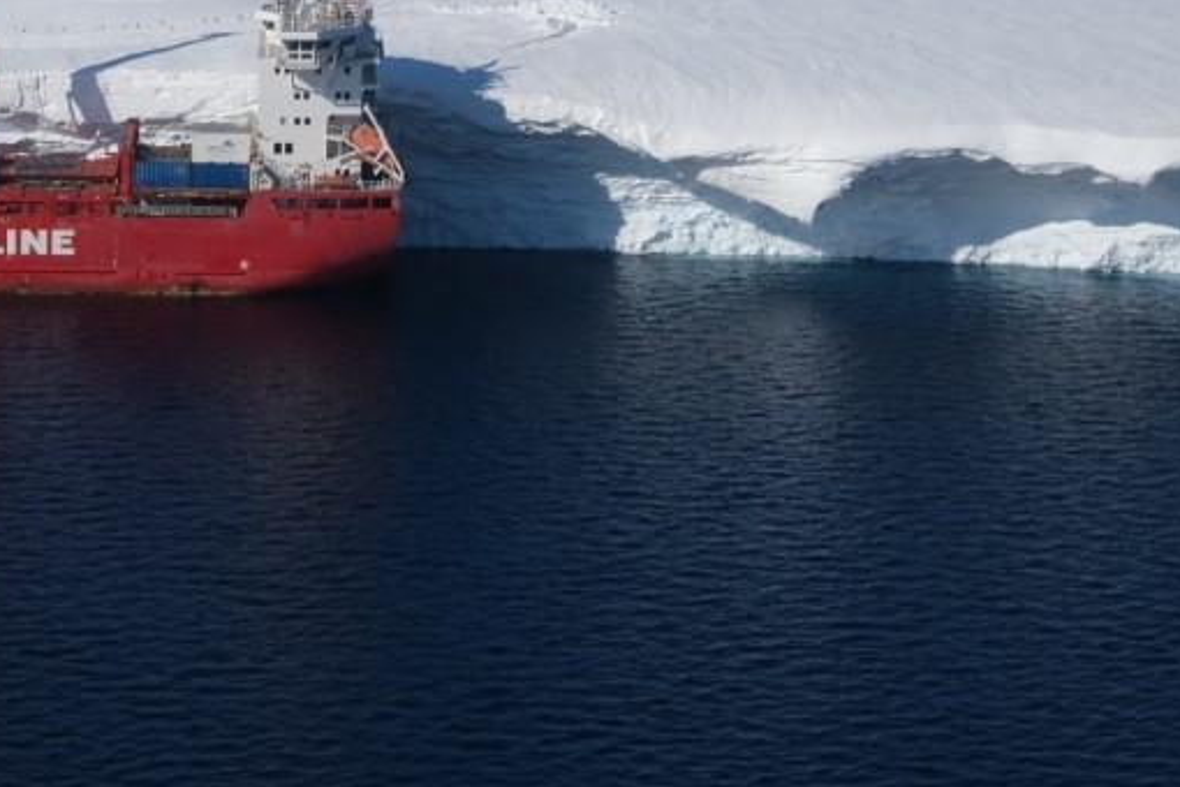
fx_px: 3999
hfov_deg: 16.4
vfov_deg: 11.1
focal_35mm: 122
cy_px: -60
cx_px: 7
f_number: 11
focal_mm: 36.3
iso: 640
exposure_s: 1/2000
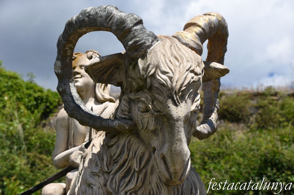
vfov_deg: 14.7
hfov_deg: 21.9
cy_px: 98
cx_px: 147
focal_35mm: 93
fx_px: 759
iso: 250
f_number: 8
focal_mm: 62
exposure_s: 1/1000
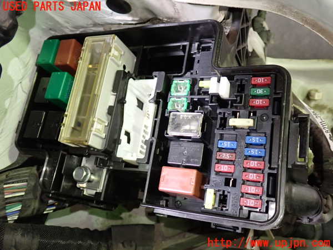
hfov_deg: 56.8
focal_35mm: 32
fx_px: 308
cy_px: 125
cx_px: 166
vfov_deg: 44.2
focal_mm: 5.79
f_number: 2.4
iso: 320
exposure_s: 1/30
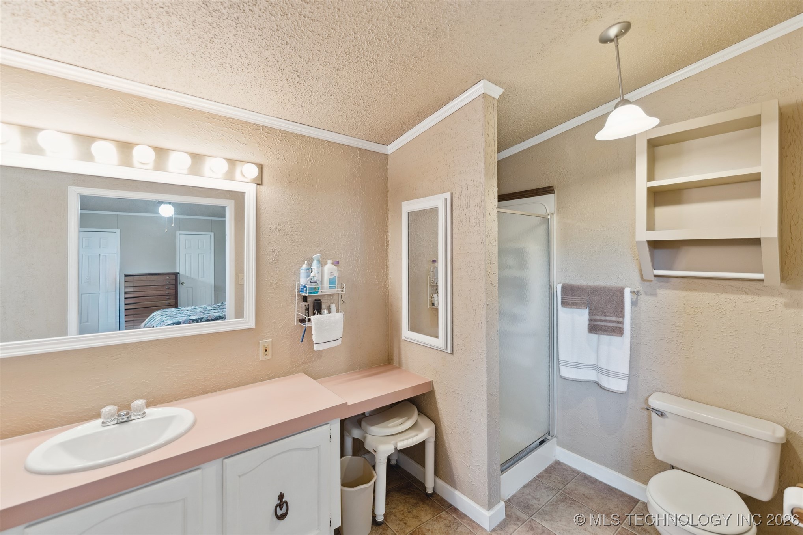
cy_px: 268
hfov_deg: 101.9
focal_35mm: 15
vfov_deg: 78.8
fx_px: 326
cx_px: 402
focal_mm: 14.6
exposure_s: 1/20
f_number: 2.8
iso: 400
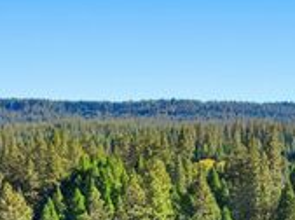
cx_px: 239
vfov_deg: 19.7
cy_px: 248
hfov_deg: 26.9
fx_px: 604
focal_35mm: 71
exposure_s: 1/2500
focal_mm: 12.3
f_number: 2.8
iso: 200
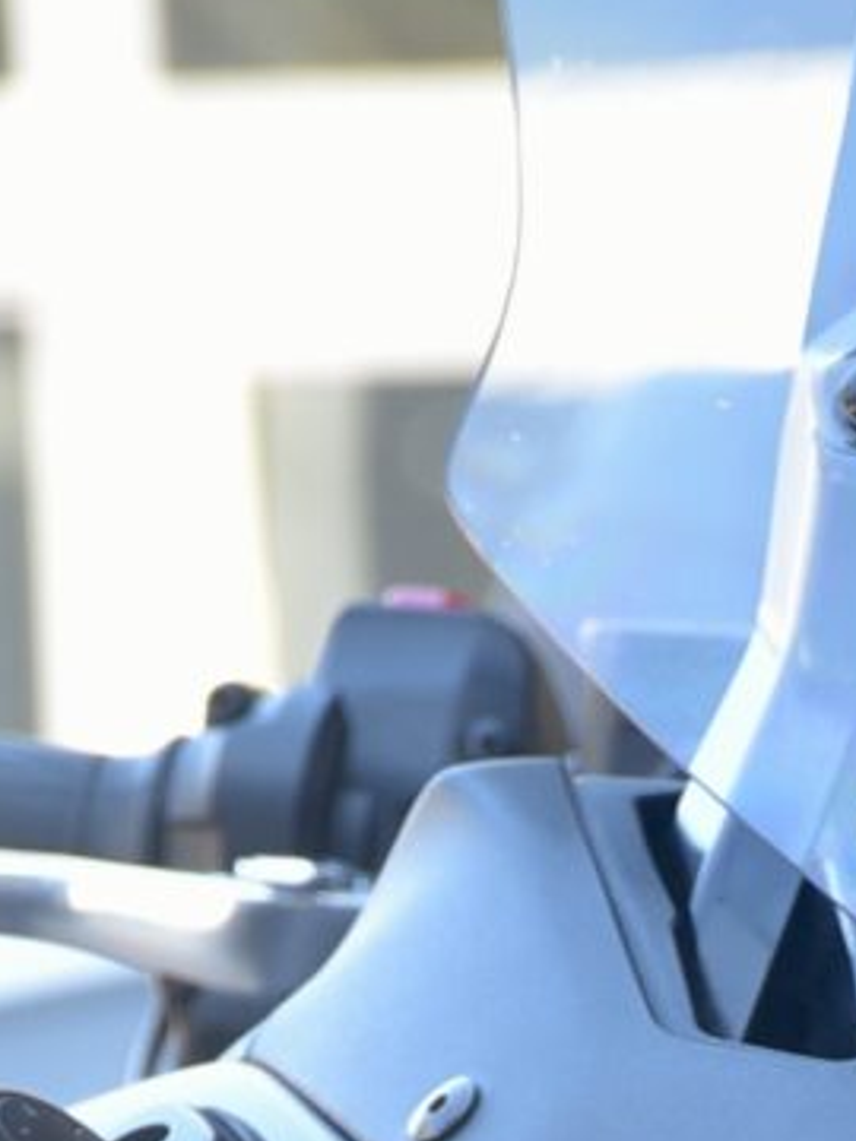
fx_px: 13980
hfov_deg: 3.5
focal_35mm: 424
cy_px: 3052
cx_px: 1378
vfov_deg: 4.5
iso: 100
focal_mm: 62
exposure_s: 1/60
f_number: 2.8
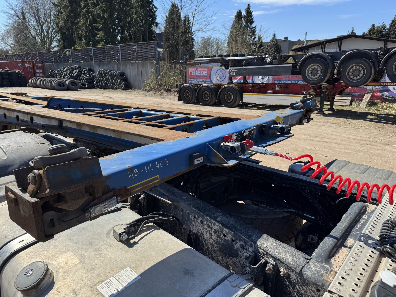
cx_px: 198
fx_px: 275
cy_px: 148
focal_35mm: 24
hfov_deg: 71.6
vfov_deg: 56.8
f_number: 1.78
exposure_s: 1/3096
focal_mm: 6.76
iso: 80
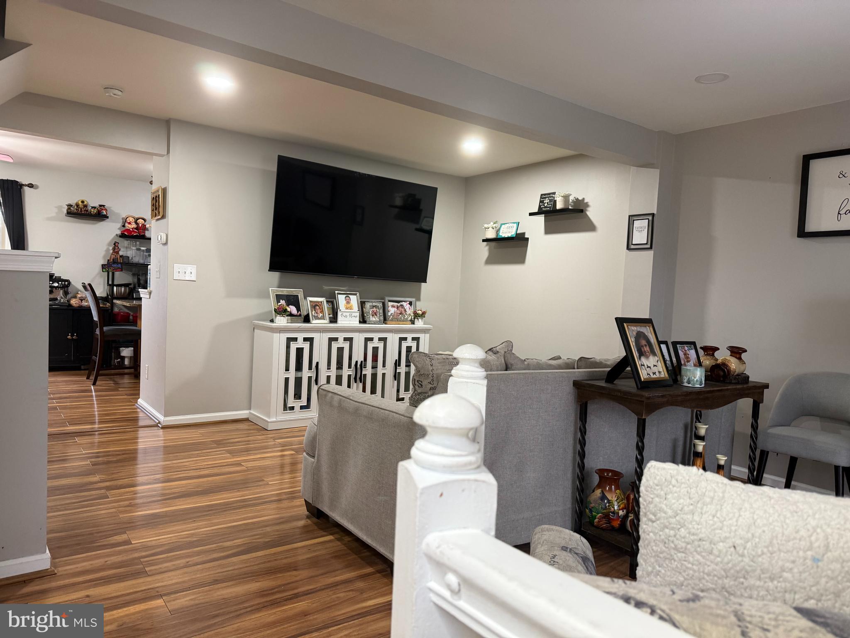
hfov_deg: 71.6
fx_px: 589
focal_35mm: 24
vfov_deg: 56.8
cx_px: 425
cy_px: 319
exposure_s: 1/60
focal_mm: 6.76
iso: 250
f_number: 1.78
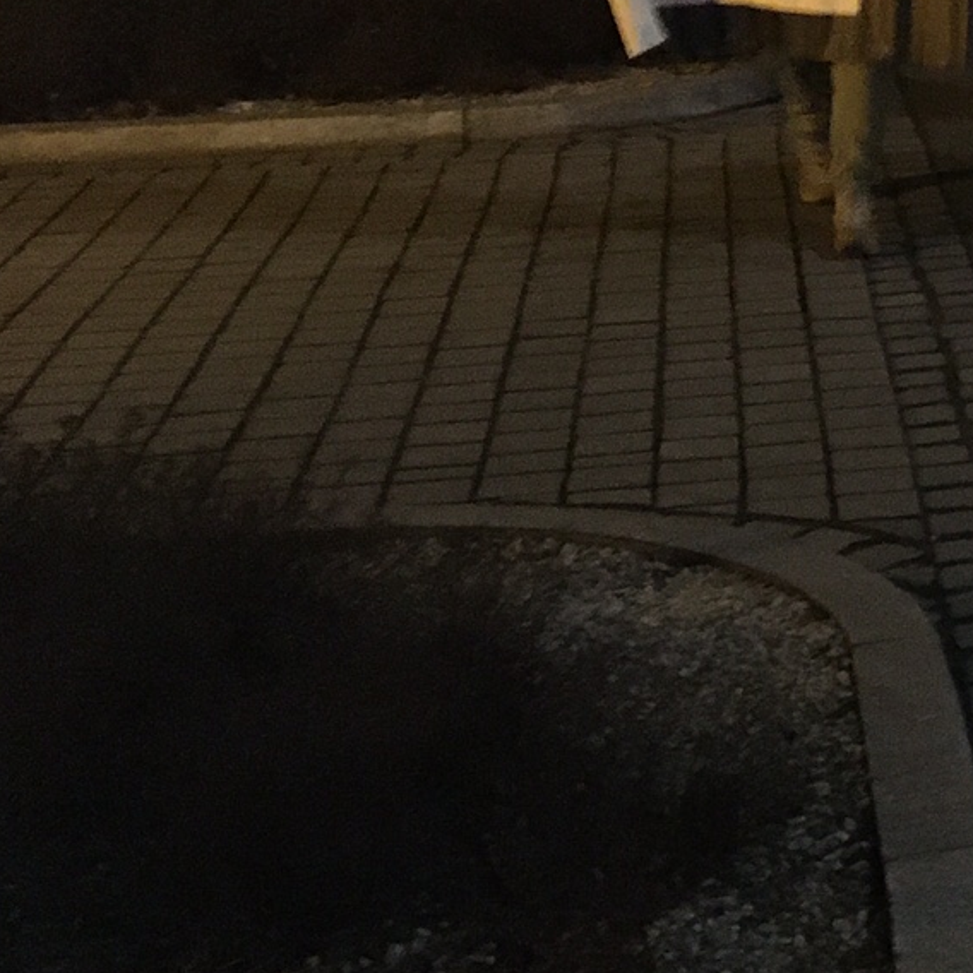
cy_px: -135
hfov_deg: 16.4
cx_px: 1680
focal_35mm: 91
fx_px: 2894
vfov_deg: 18.3
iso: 500
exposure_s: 1/17
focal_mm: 4.15
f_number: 2.2
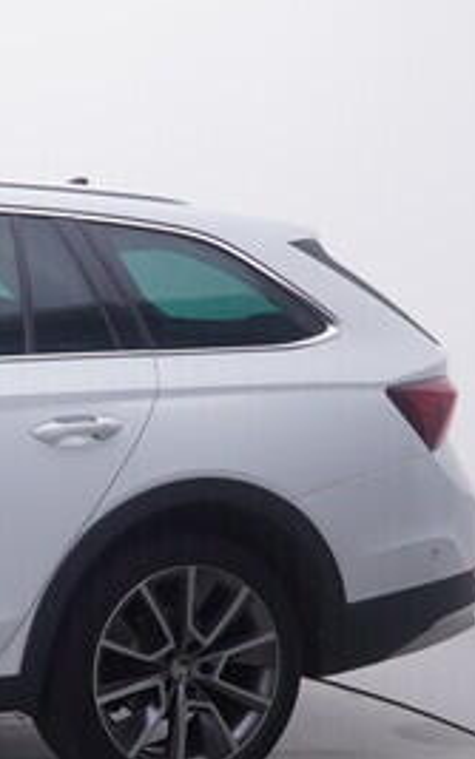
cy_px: 506
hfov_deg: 13.0
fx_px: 1821
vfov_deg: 23.5
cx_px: -464
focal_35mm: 88
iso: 200
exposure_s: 1/80
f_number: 5
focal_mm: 15
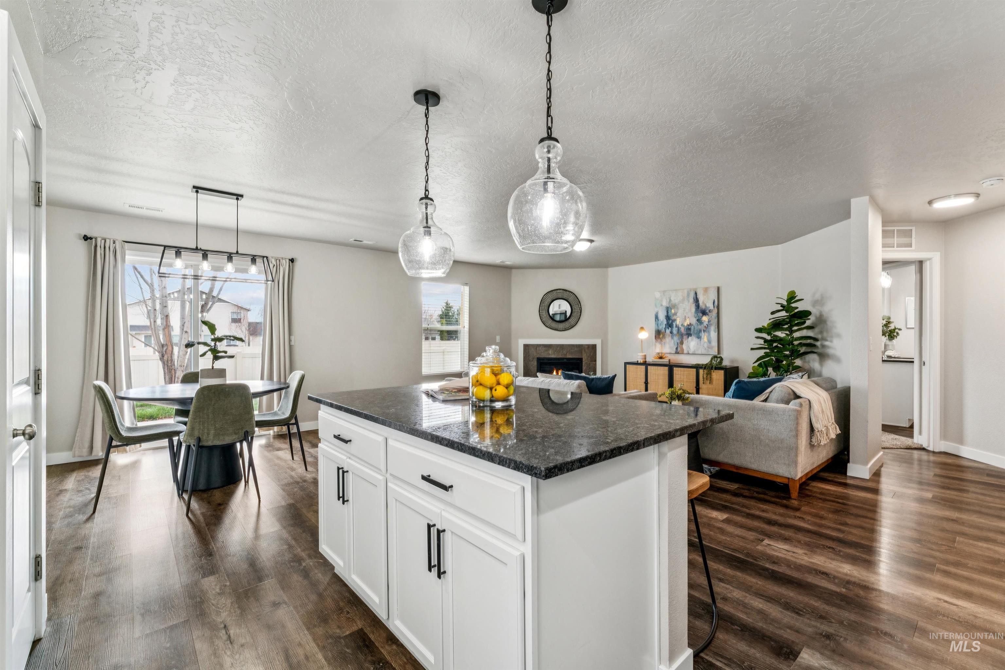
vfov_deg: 75.1
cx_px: 502
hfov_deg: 98.2
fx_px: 435
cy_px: 335
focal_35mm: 16
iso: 400
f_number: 13
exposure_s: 1/13
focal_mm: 15.6
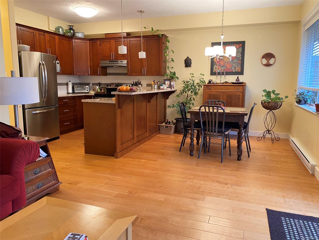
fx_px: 240
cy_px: 120
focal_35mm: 26
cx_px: 160
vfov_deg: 53.1
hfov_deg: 67.3
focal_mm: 4.25
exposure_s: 1/60
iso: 320
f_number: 1.8
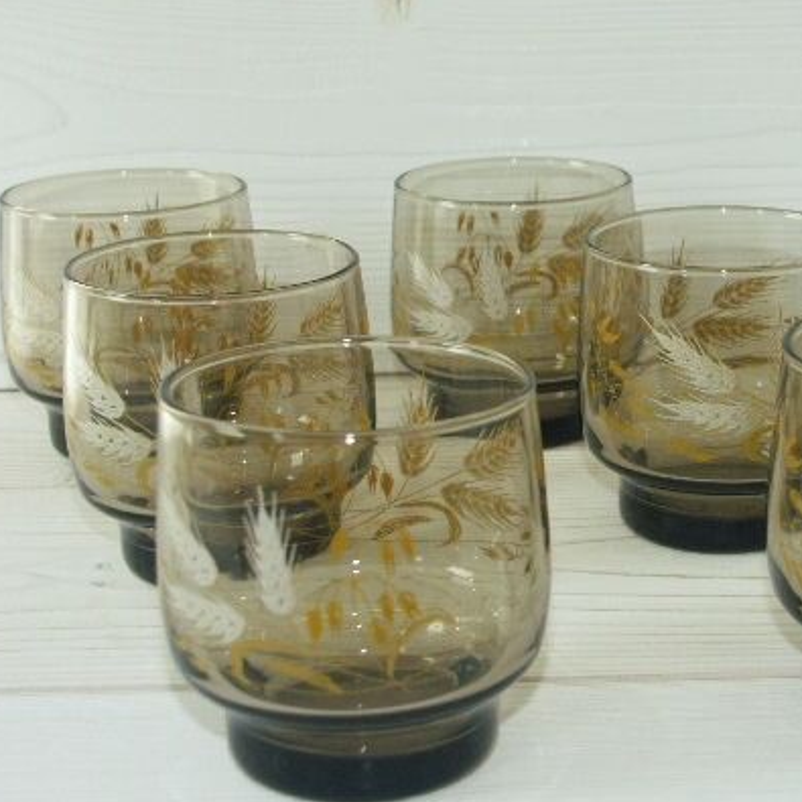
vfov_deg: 27.3
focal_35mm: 63
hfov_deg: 27.0
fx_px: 1651
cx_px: 589
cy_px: 365
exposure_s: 1/100
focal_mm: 11.3
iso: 100
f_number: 3.5
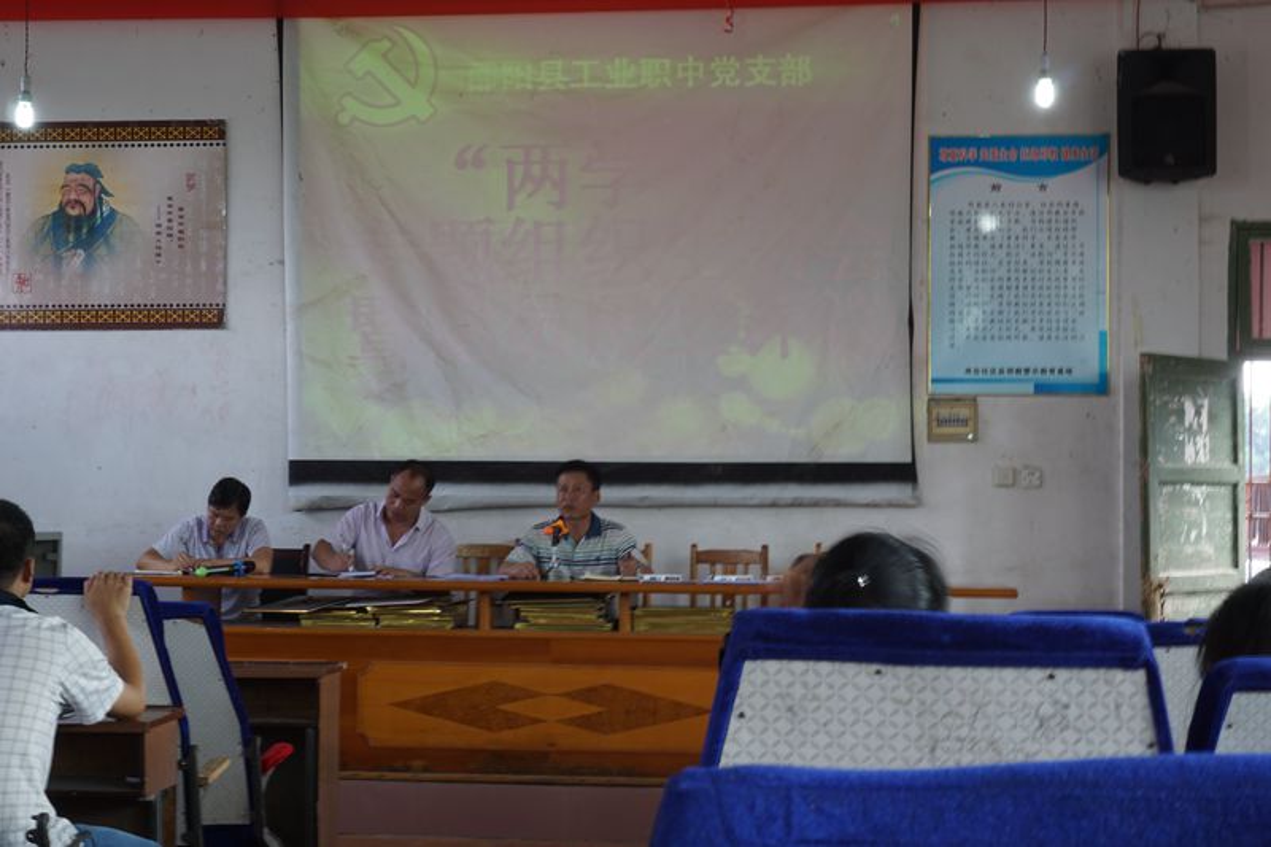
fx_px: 2171
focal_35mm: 62
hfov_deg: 32.6
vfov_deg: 22.1
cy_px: 424
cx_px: 636
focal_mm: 41
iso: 200
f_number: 20
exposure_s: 1/2.5
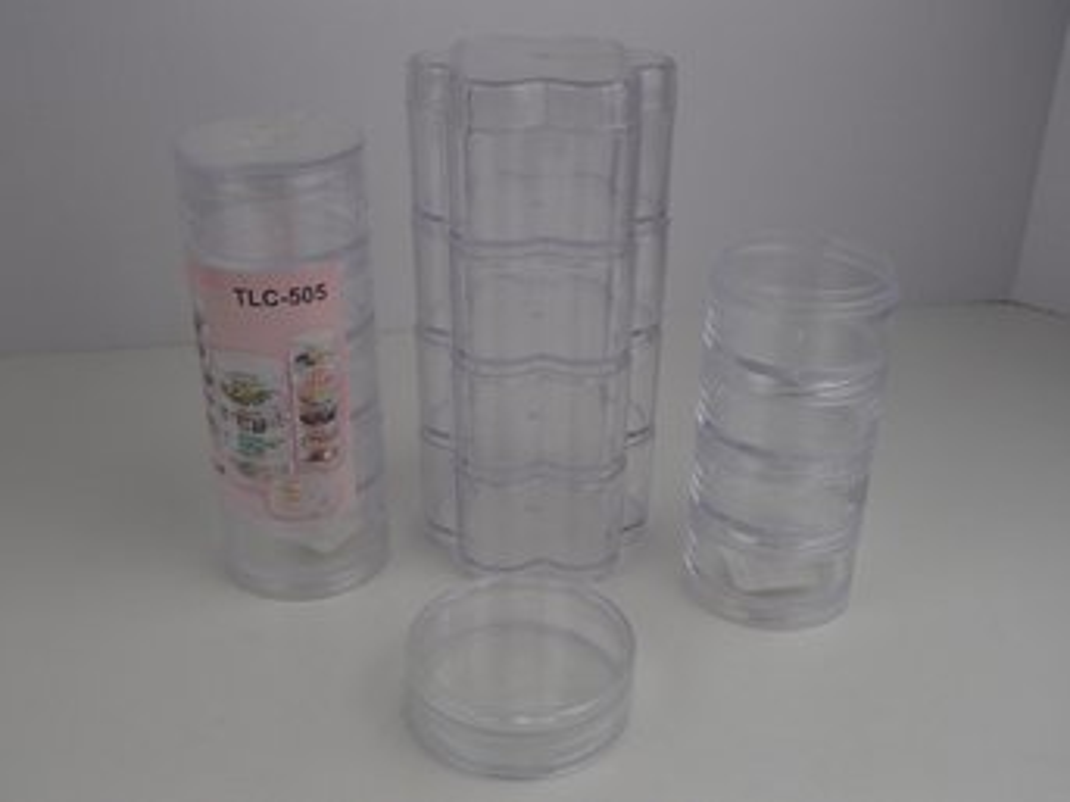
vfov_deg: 38.6
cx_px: 535
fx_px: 1143
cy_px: 401
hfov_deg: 50.2
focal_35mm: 37
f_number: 4.7
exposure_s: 1/160
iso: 125
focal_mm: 6.64
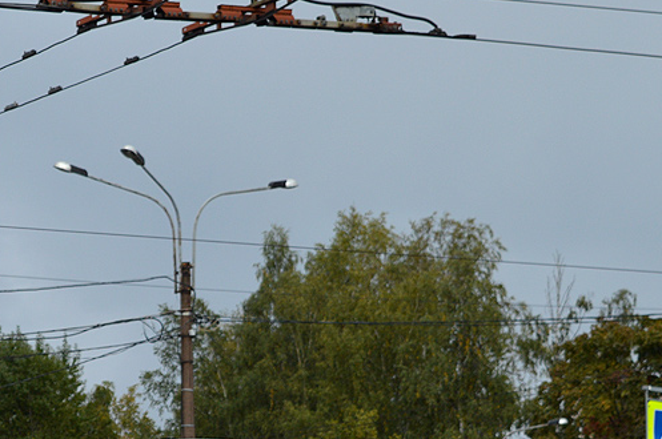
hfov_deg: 11.7
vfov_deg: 7.8
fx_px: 3195
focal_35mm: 174
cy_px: 525
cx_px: -63
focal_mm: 48
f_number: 5.3
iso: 200
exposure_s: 1/640
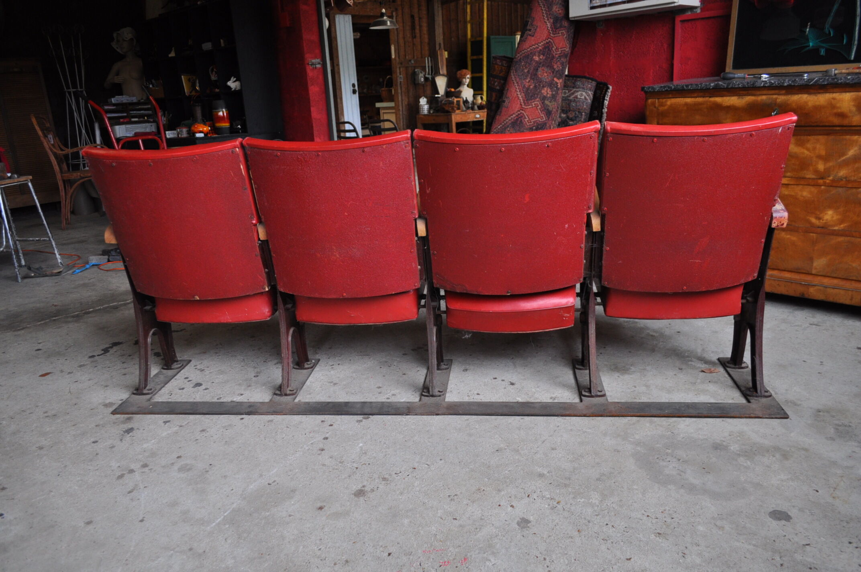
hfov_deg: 67.4
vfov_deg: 47.8
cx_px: 430
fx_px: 645
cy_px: 286
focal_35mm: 27
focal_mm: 18
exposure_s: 1/60
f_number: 4
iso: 500
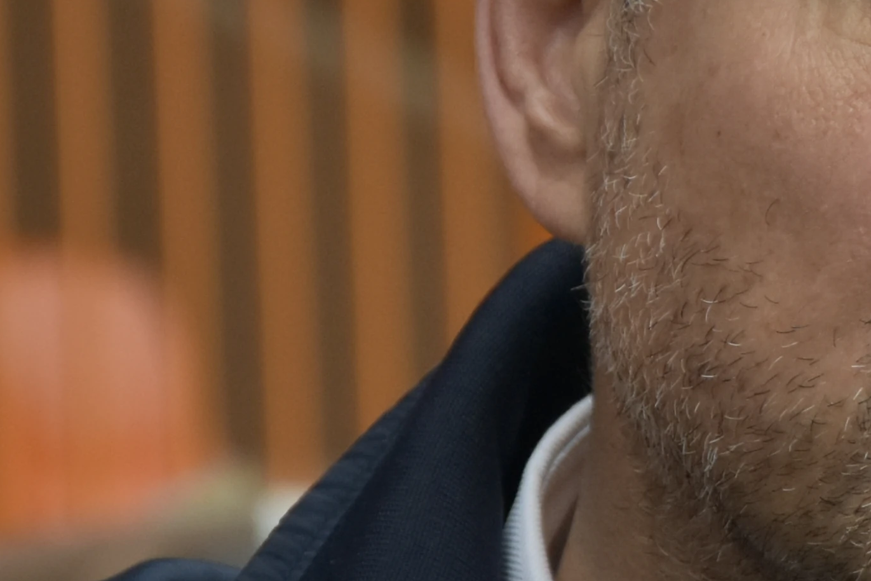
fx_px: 12701
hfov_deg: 3.9
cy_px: 185
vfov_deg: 2.6
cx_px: 1065
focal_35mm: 525
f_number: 5.6
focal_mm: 80
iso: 800
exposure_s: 1/500
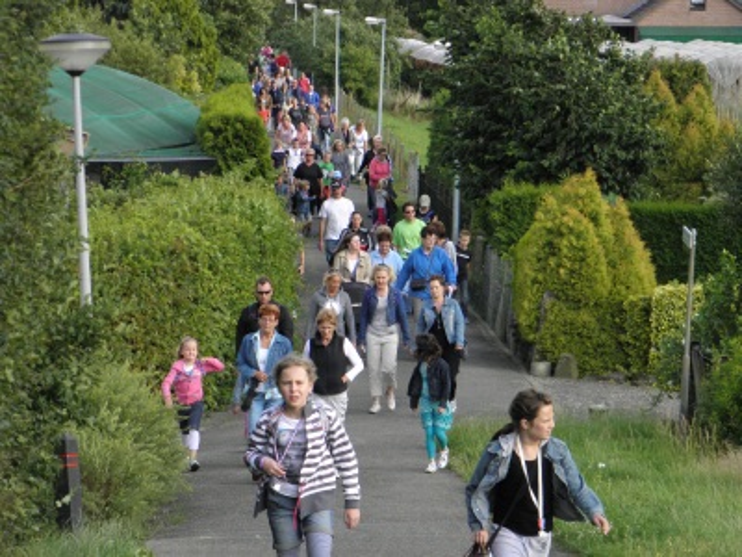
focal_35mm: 175
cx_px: 371
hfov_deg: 11.3
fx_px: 3751
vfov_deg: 8.5
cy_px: 278
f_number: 5.1
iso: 100
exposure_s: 1/100
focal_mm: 31.4
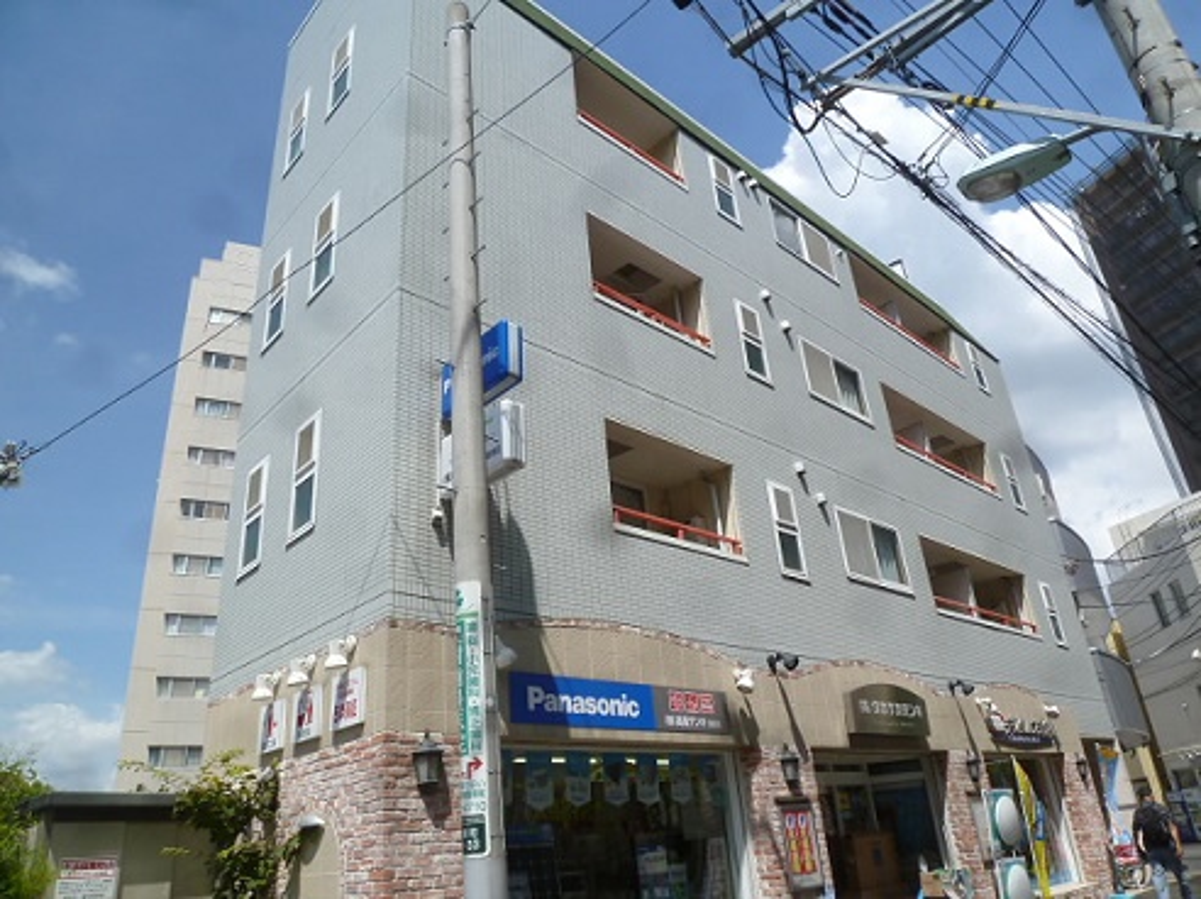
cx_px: 600
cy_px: 450
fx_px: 832
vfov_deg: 56.7
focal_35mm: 24
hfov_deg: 71.6
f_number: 4.5
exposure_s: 1/500
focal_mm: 4.3
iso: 80
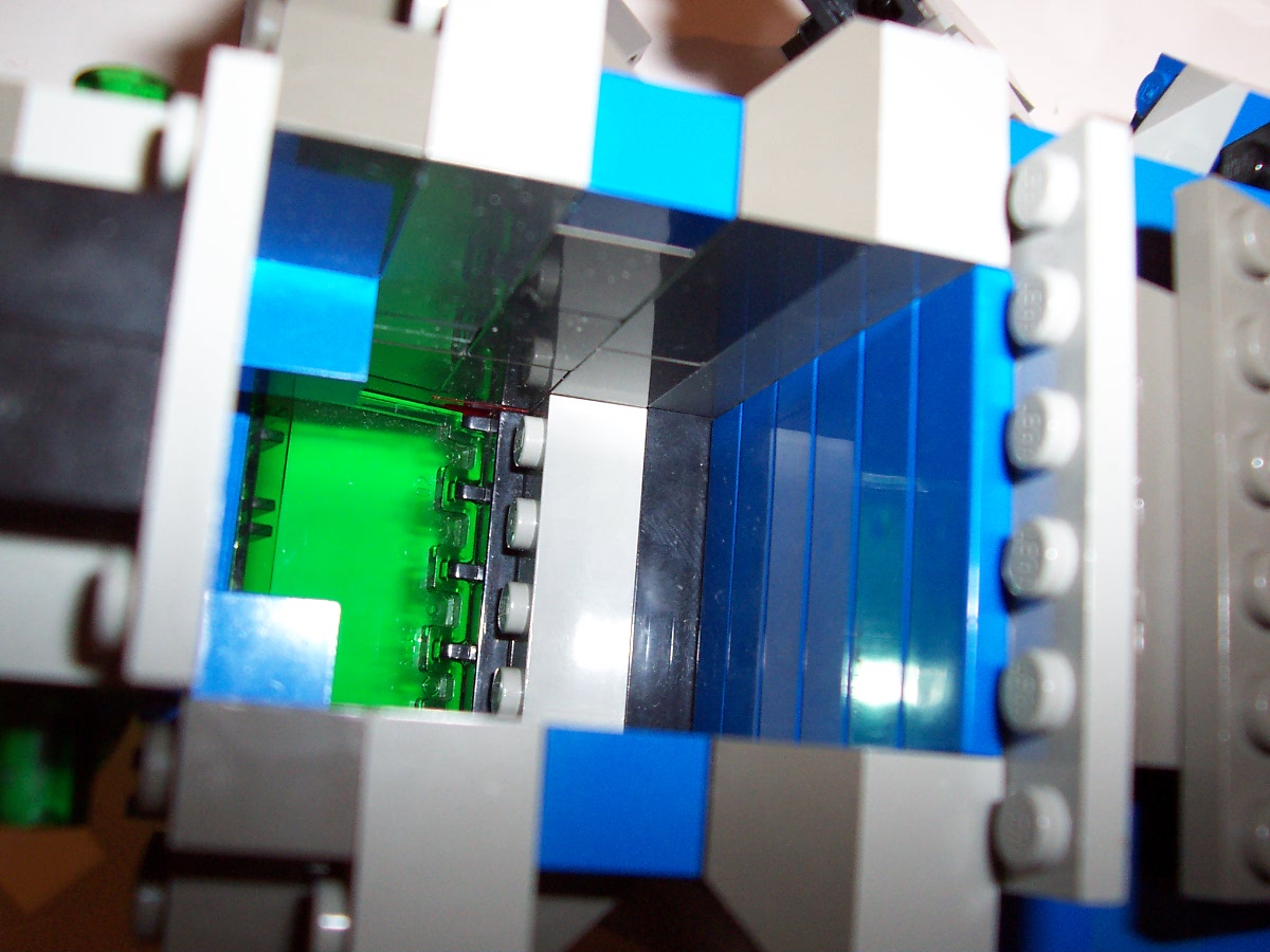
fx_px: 1357
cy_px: 476
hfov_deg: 50.1
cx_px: 635
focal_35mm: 37
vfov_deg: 38.7
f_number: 2.8
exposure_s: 1/60
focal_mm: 5.6
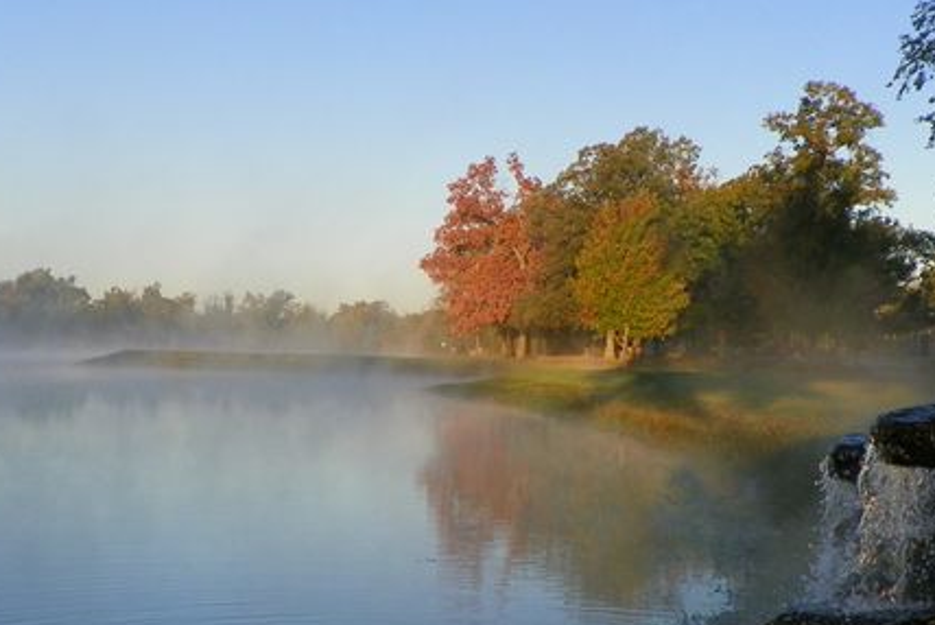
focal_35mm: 68
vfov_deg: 20.0
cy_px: 426
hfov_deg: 29.6
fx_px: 1767
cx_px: 424
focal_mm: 6.2
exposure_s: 1/320
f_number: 4
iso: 64
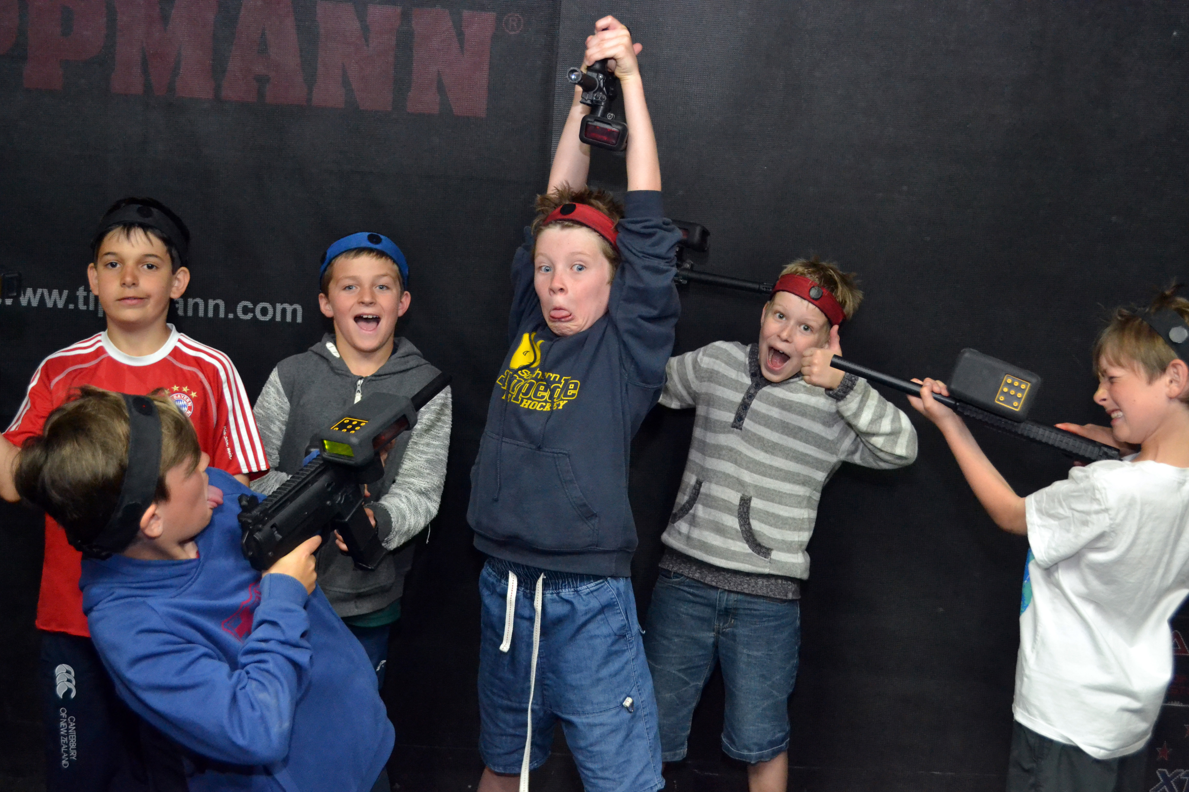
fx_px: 1486
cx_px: 594
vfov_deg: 29.9
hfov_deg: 43.6
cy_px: 396
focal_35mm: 45
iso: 3200
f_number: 4.5
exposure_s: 1/60
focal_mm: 30
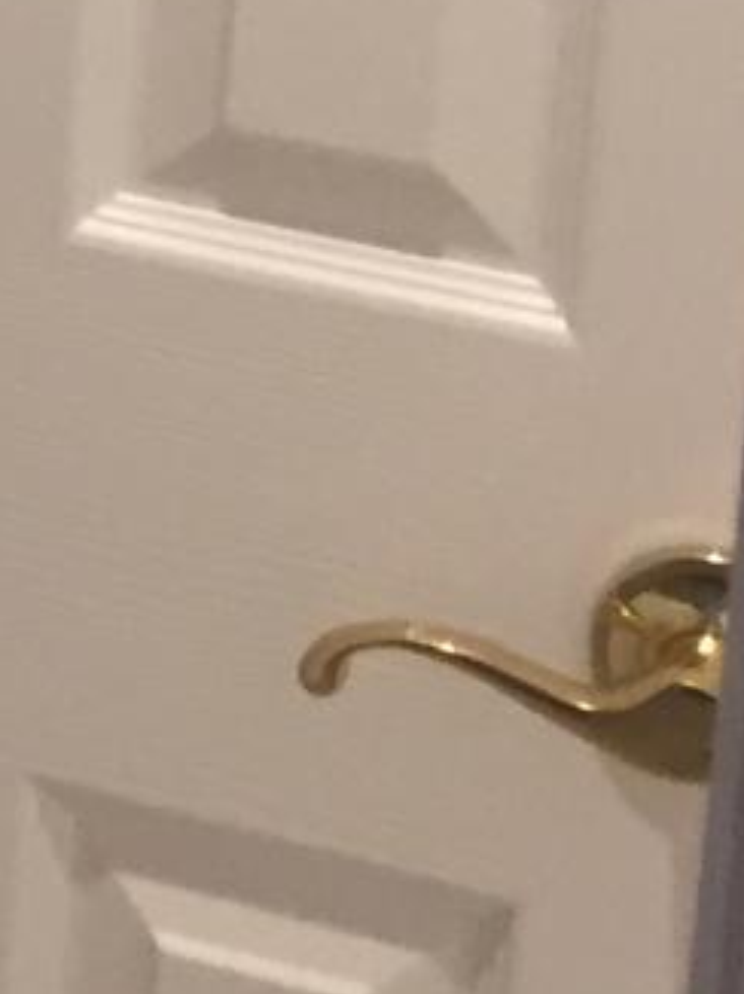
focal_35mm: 178
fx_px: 5108
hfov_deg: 7.5
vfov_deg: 10.3
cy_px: -945
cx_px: -1381
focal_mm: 4.15
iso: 100
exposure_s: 1/30
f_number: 2.2
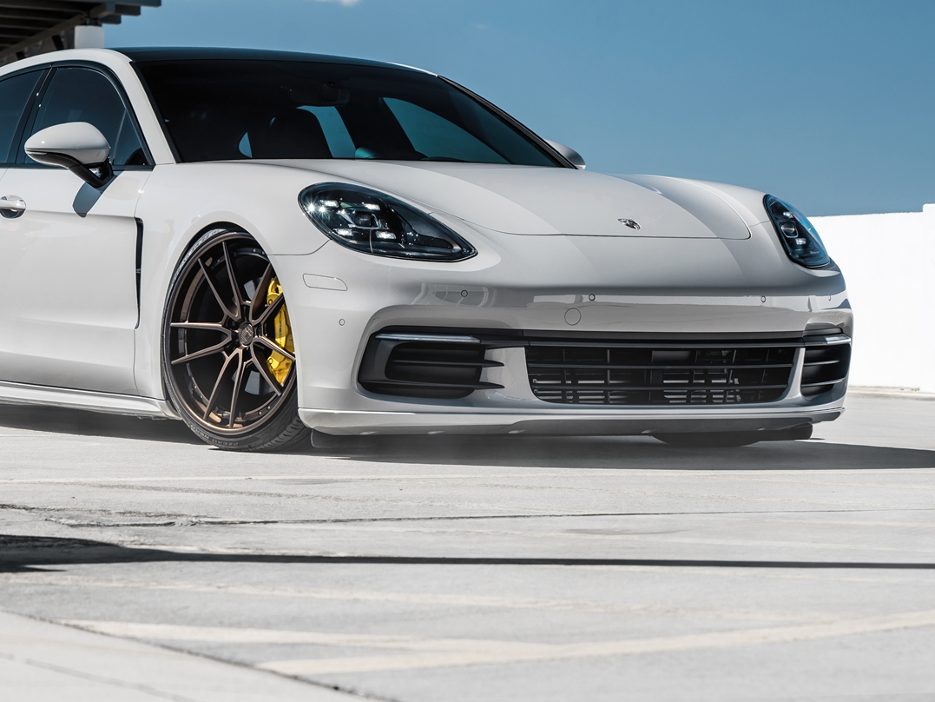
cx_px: 259
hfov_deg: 16.3
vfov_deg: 12.3
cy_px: 155
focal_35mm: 120
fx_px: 3242
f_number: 6.3
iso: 100
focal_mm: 70
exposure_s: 1/250
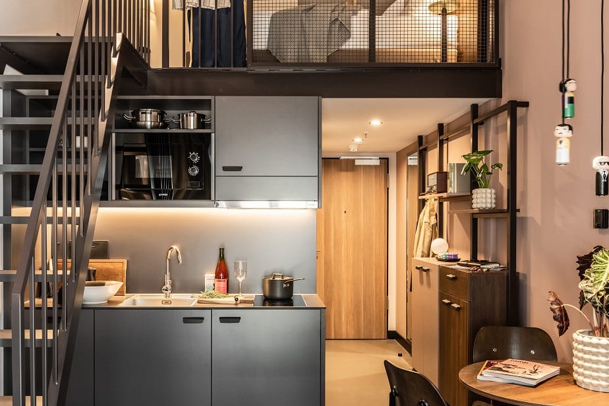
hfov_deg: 57.1
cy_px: 153
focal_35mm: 33
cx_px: 275
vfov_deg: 39.7
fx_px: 558
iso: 200
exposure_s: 1/2
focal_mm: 19
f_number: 8
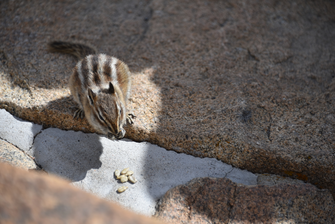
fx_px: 2792
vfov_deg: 4.6
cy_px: 112
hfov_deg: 6.9
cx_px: 168
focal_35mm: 300
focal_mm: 300
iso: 125
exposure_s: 1/640
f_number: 5.6
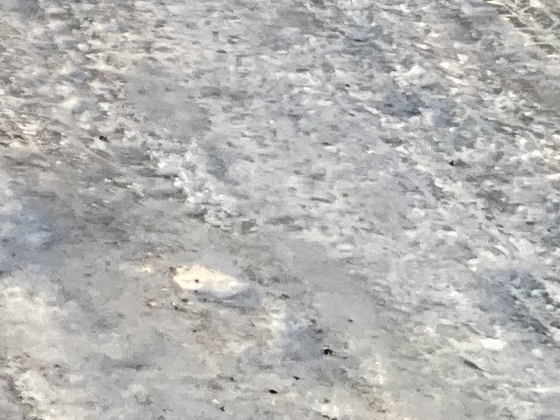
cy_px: -343
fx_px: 2929
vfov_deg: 7.9
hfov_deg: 9.1
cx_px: -1030
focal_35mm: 181
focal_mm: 3
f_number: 1.8
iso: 25
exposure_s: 1/335
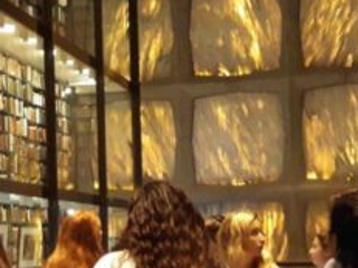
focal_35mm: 93
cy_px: 235
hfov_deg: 21.0
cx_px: 119
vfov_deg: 15.7
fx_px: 961
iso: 800
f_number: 1.7
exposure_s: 1/20
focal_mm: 3.7
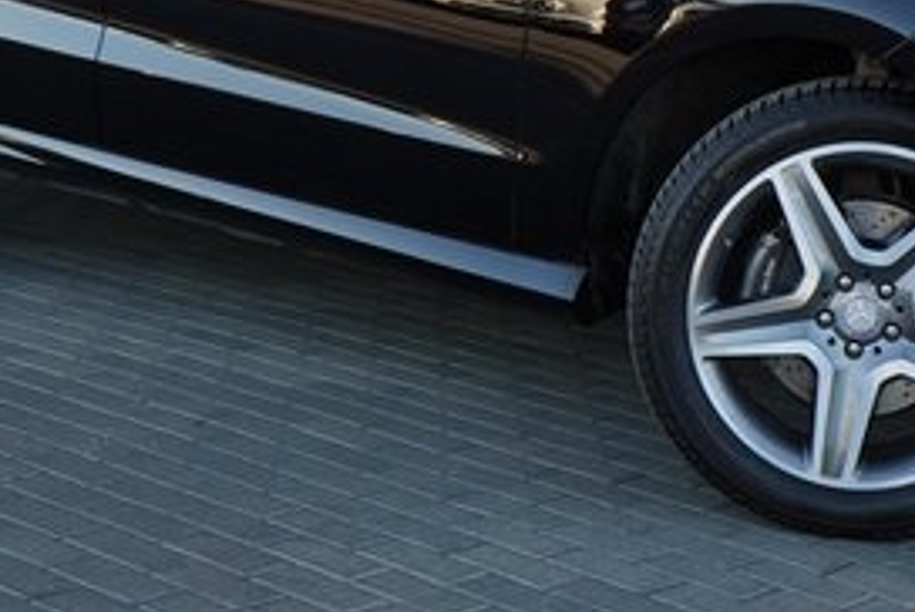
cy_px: 25
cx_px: 592
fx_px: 2214
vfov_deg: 15.5
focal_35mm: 87
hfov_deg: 23.3
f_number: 8
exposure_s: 1/400
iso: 800
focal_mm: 37
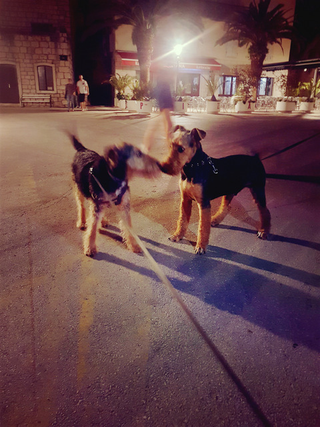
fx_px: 320
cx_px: 160
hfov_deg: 53.1
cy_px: 214
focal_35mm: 26
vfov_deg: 67.3
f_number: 1.7
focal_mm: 4.2
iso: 200
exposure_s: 1/4
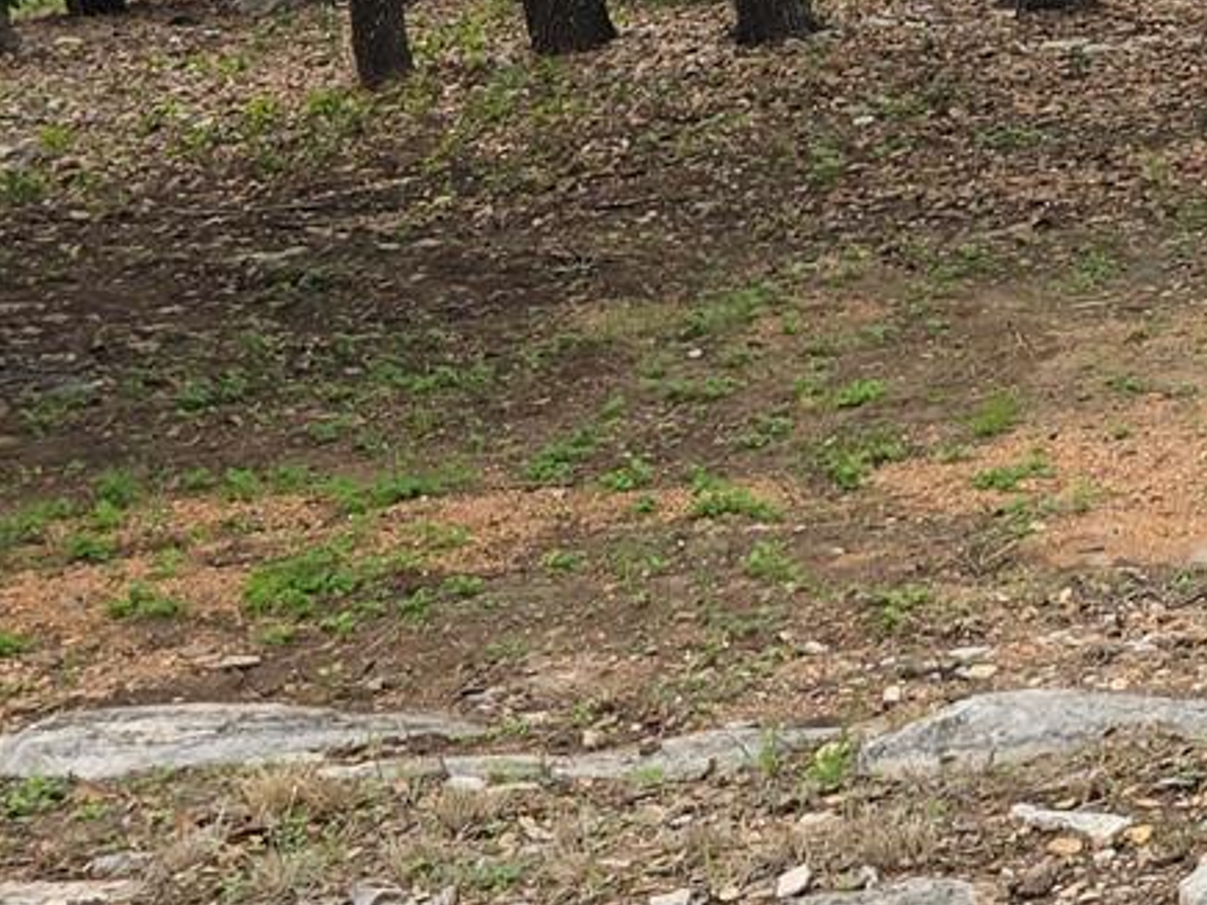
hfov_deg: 14.4
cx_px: 2566
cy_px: -152
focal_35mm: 108
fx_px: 3766
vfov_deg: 13.4
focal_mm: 6.3
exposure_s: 1/351
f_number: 1.7
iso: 12
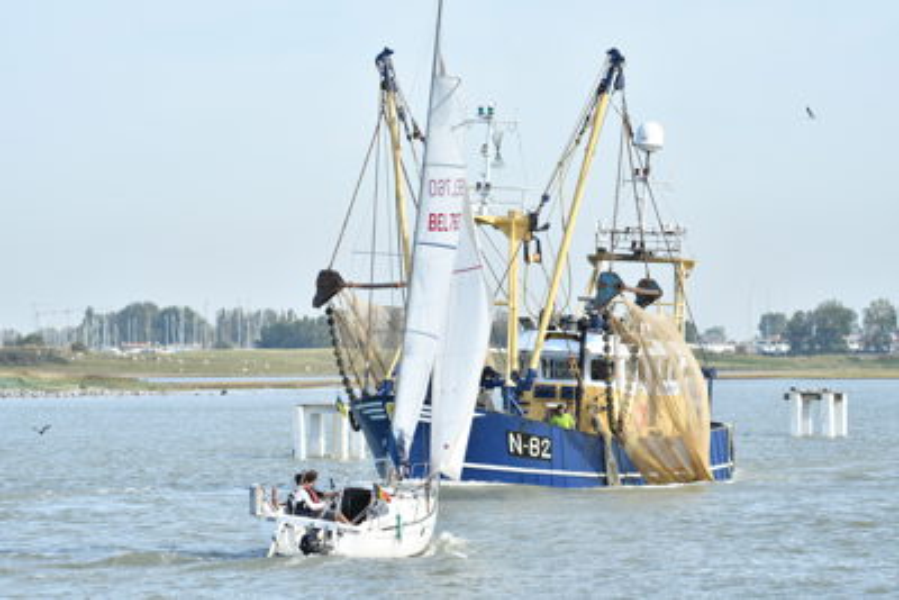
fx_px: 5620
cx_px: 450
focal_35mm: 225
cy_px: 300
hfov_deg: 9.1
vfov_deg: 6.1
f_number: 5
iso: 100
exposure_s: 1/400
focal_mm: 150
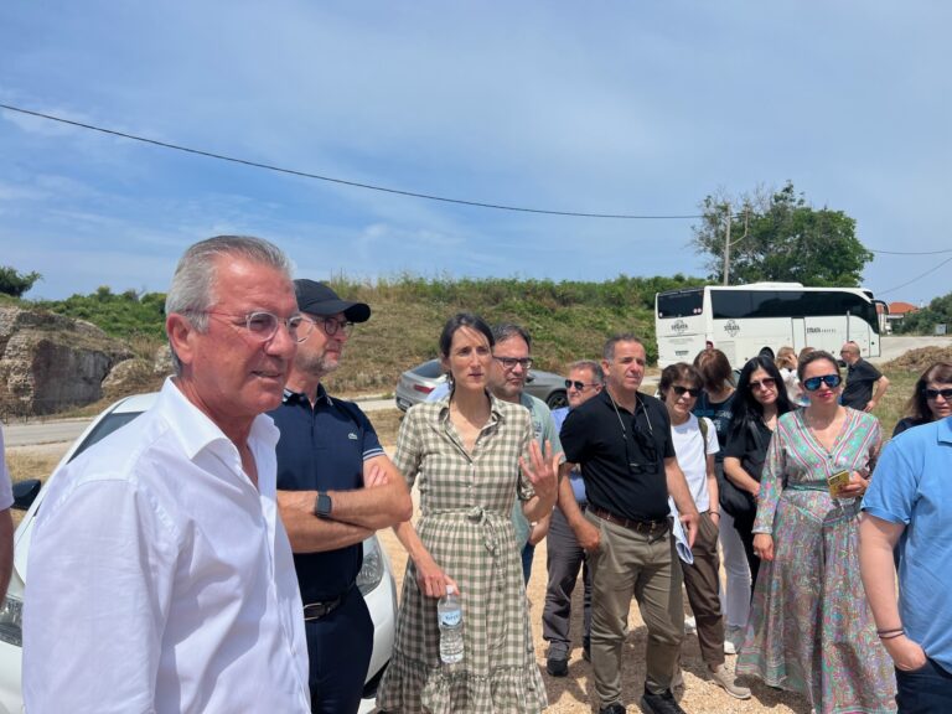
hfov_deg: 67.3
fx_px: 715
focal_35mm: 26
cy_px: 357
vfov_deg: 53.1
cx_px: 476
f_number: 1.5
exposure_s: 1/6579
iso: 50
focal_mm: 5.7
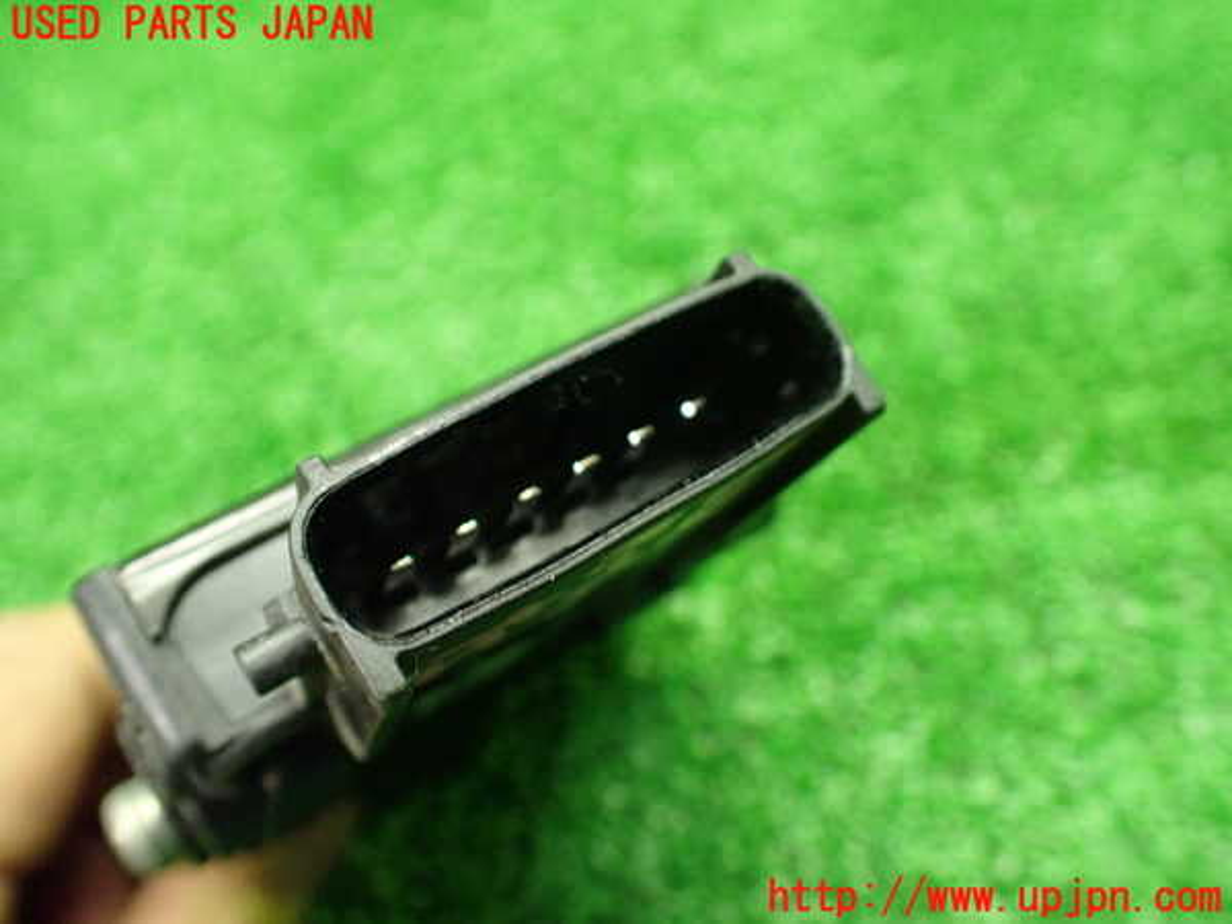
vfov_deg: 46.8
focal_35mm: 30
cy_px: 462
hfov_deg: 60.0
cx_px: 616
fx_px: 1068
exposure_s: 1/80
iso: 800
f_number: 2.3
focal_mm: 5.4
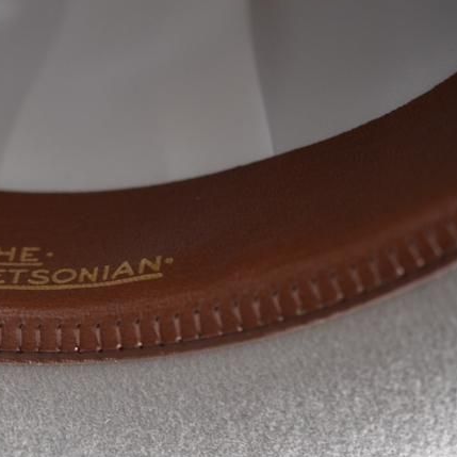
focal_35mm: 95
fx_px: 1419
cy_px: 257
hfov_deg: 18.1
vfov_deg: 18.3
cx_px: 72
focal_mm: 40
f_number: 3
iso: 800
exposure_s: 1/40
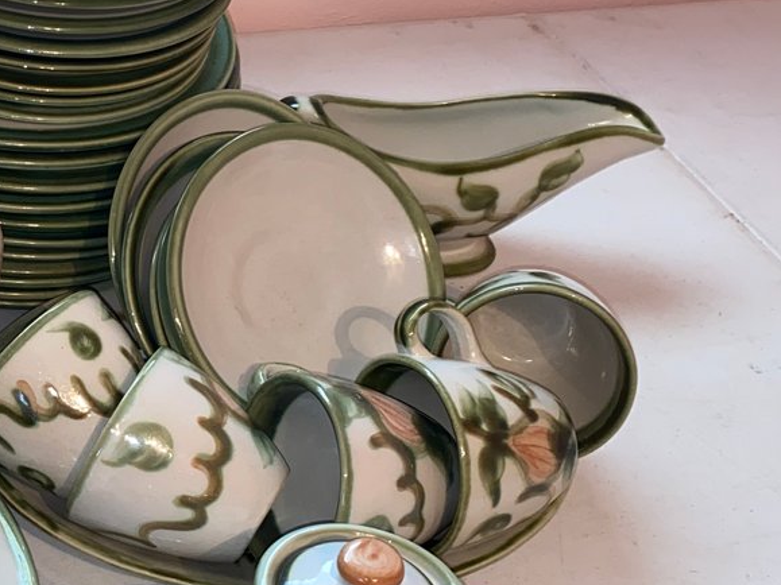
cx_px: -86
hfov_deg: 26.3
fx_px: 1534
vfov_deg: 21.6
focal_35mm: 68
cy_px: 328
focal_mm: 4.25
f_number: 1.8
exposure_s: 1/15
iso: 40
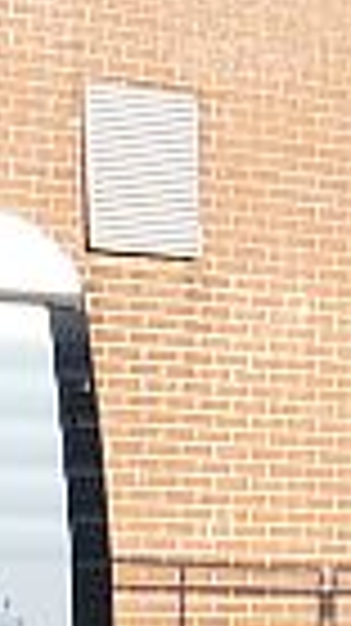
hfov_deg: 3.4
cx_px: 450
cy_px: 640
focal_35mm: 361
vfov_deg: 6.0
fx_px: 5984
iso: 100
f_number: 3.2
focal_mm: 7.5
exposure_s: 1/400
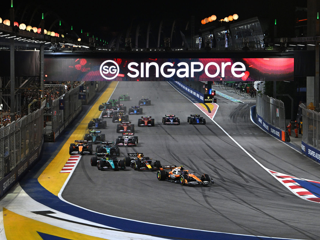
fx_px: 1128
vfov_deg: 12.1
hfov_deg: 16.2
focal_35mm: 122
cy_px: 120
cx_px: 160
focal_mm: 112
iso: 3200
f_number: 7.1
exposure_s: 1/1000
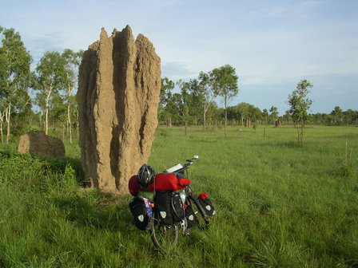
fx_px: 383
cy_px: 134
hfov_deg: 50.1
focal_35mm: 37
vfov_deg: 38.7
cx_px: 179
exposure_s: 1/125
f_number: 6.9
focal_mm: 5.7
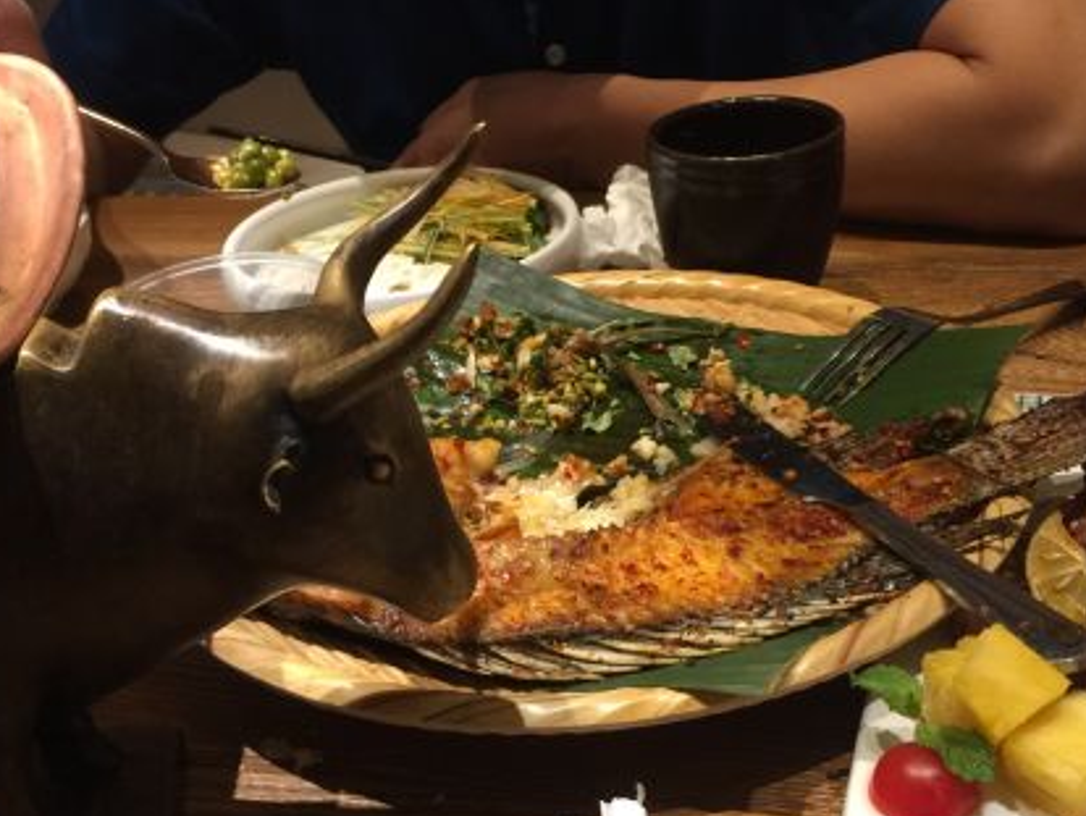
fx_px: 1538
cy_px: 597
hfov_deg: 38.9
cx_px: 548
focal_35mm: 49
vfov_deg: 29.3
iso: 80
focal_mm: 4.15
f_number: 2.2
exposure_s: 1/17
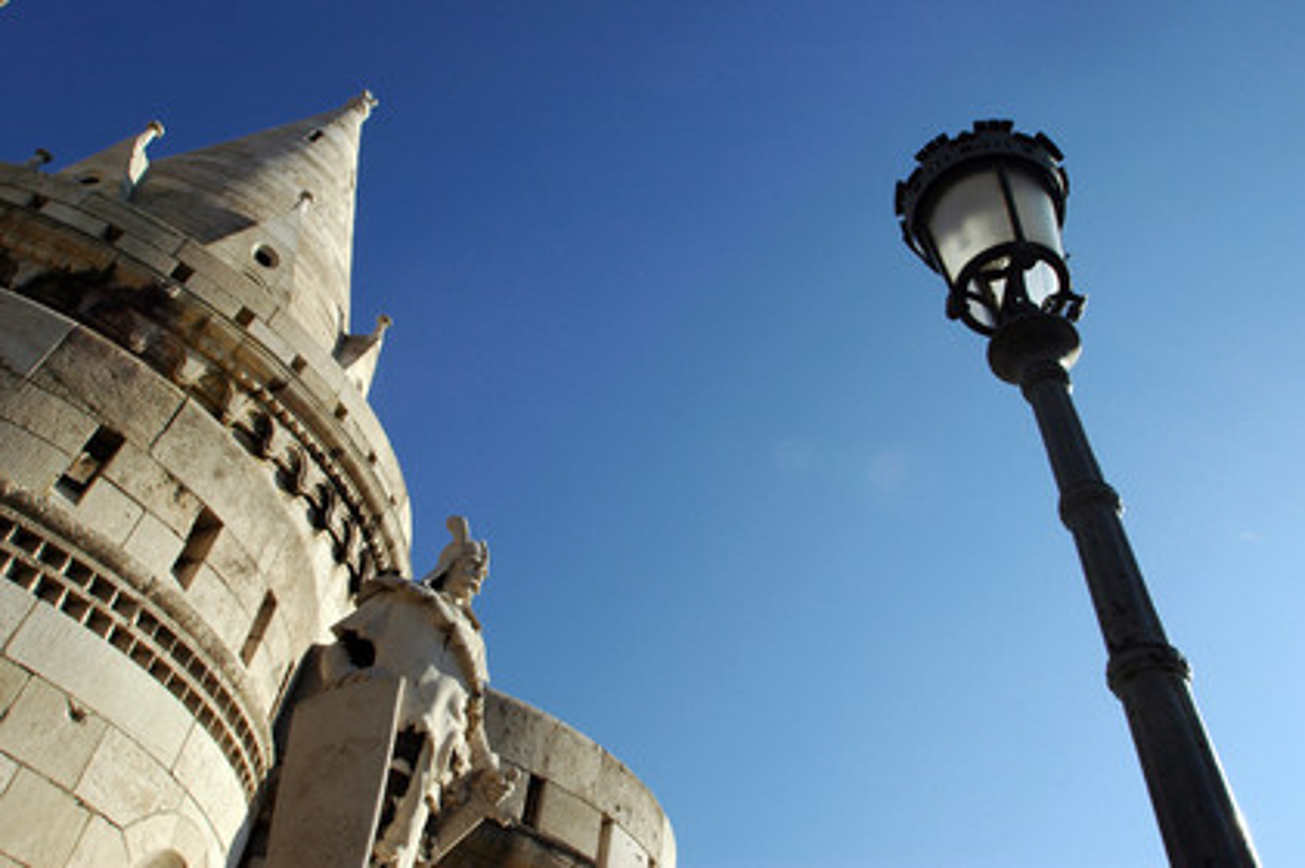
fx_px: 924
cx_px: 652
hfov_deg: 70.5
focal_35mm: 26
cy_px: 434
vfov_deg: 50.3
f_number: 14
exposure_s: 1/125
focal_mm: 17
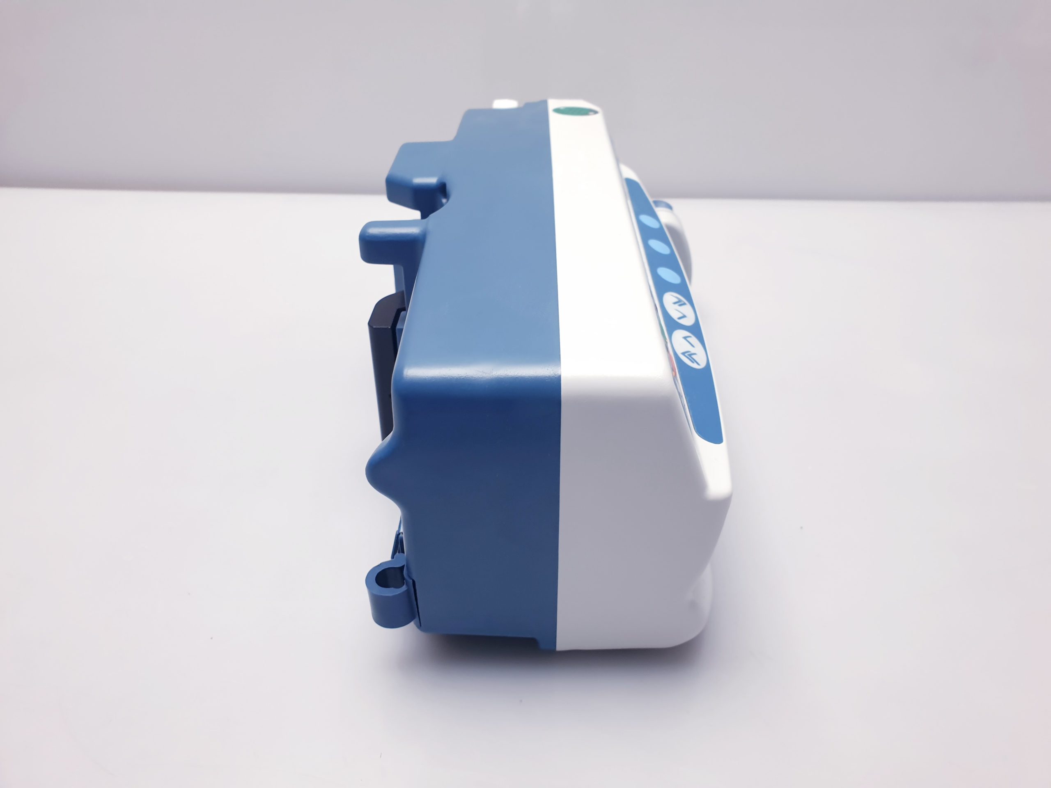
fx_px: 789
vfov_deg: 53.1
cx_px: 526
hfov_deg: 67.3
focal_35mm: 26
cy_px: 394
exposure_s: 1/100
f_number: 2.4
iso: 64
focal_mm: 4.3
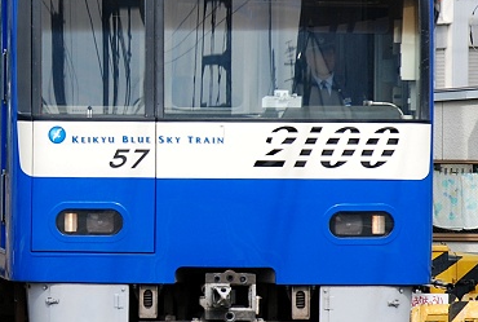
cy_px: 105
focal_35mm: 648
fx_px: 8628
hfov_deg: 3.2
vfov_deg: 2.1
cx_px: -27
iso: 200
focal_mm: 200
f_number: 5.6
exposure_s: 1/400
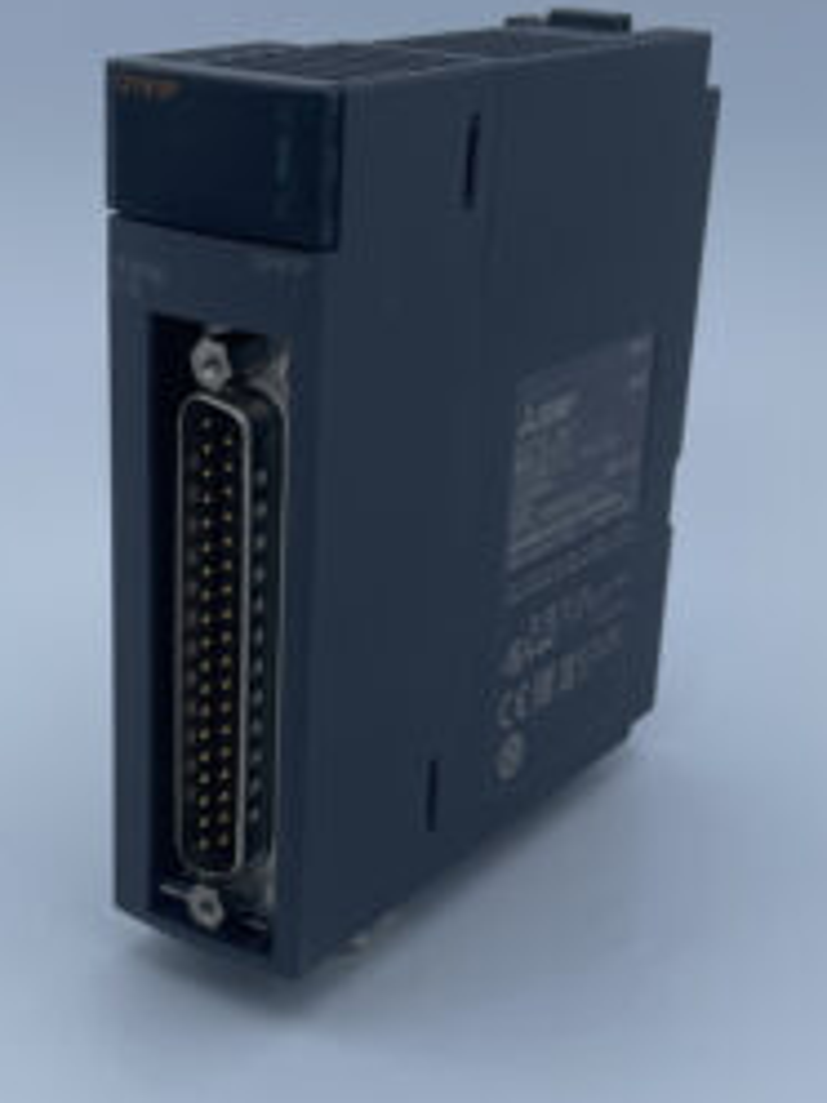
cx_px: 365
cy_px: 476
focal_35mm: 42
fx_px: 1338
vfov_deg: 44.7
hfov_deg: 34.3
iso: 32
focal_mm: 4.2
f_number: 1.6
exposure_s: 1/2020
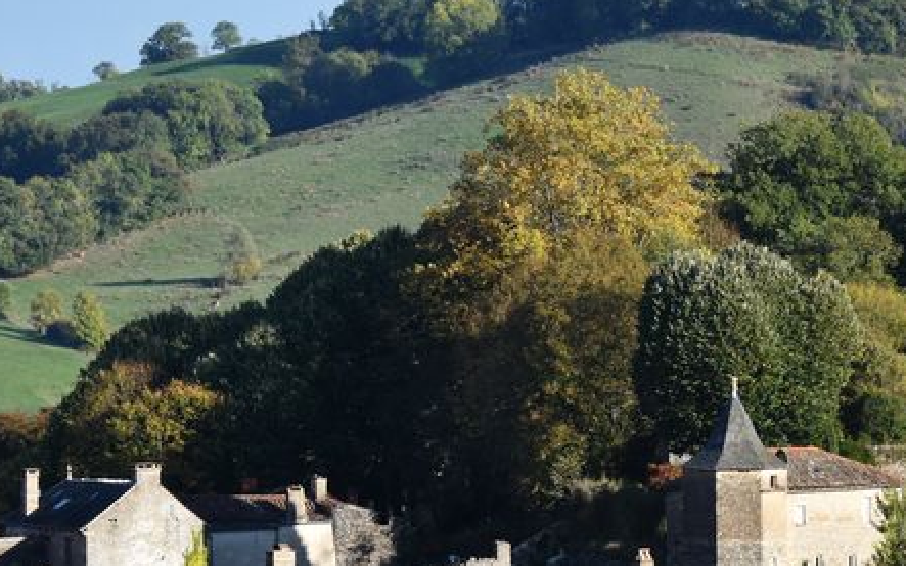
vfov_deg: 4.5
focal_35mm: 290
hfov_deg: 7.2
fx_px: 7161
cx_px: 701
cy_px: 638
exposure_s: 1/640
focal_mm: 80
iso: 200
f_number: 6.3
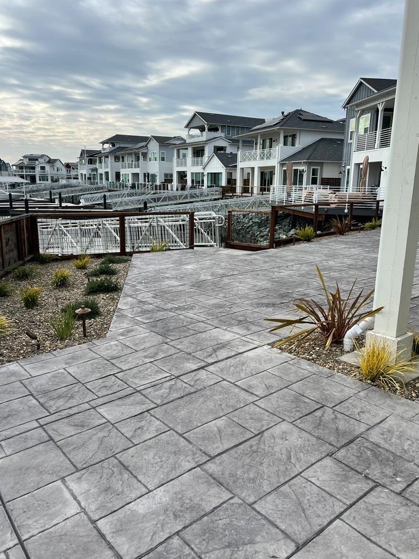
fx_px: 436
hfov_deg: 51.3
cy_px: 275
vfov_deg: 65.3
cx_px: 215
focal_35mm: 27
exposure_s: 1/3571
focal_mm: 5.7
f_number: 1.5
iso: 50
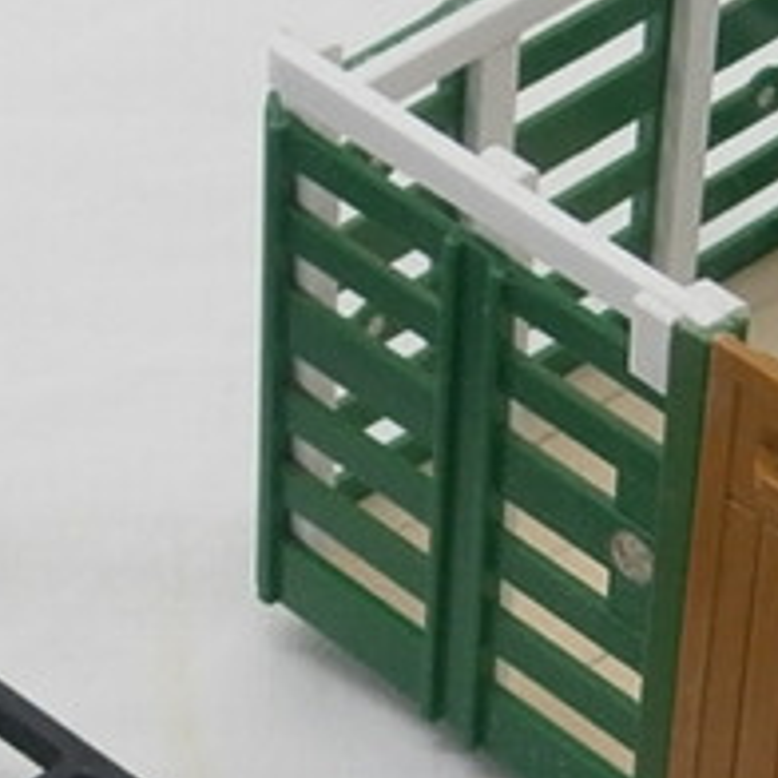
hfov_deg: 7.7
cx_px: 423
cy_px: 762
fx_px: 5747
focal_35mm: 226
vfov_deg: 7.7
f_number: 3.4
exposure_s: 1/20
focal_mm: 8.3
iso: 125
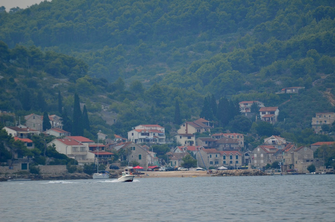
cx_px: 168
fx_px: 4178
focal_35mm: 450
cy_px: 111
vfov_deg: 3.0
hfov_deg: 4.6
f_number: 5.6
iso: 400
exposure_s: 1/1000
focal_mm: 300
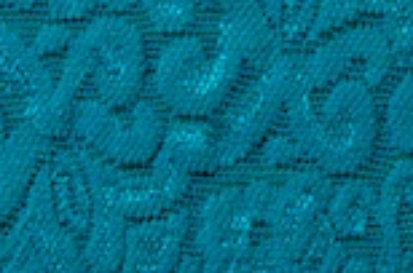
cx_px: 180
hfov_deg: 3.9
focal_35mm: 526
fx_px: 6022
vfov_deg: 2.6
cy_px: -234
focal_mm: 90
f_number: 9
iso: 400
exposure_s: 1/1250
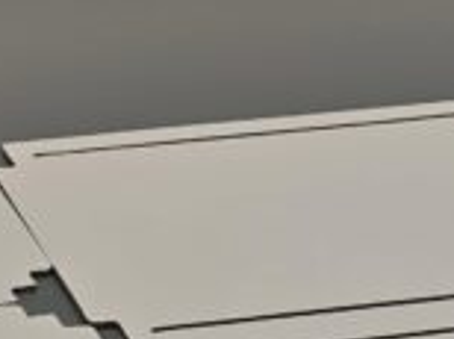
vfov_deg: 4.8
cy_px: 209
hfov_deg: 6.3
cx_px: -68
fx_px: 4086
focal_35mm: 312
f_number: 2
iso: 80
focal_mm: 10.1
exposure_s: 1/100
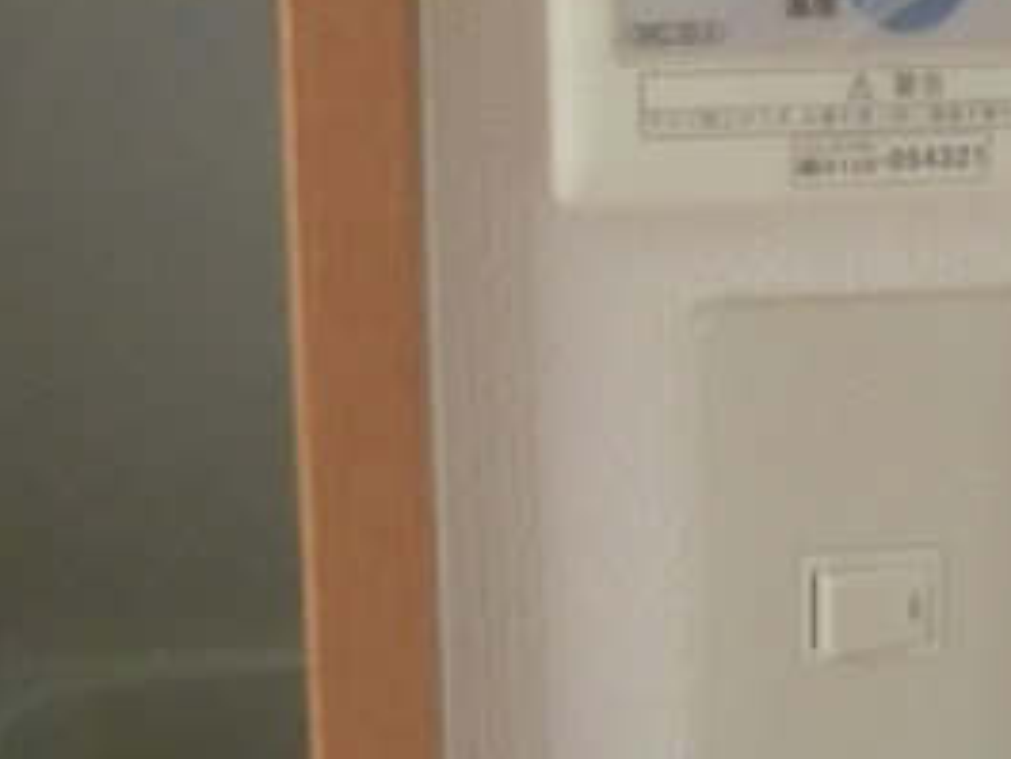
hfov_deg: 31.9
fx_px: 1695
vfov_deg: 23.4
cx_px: 877
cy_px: -114
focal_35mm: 58
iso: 800
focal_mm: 4.3
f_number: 3.2
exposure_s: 1/13
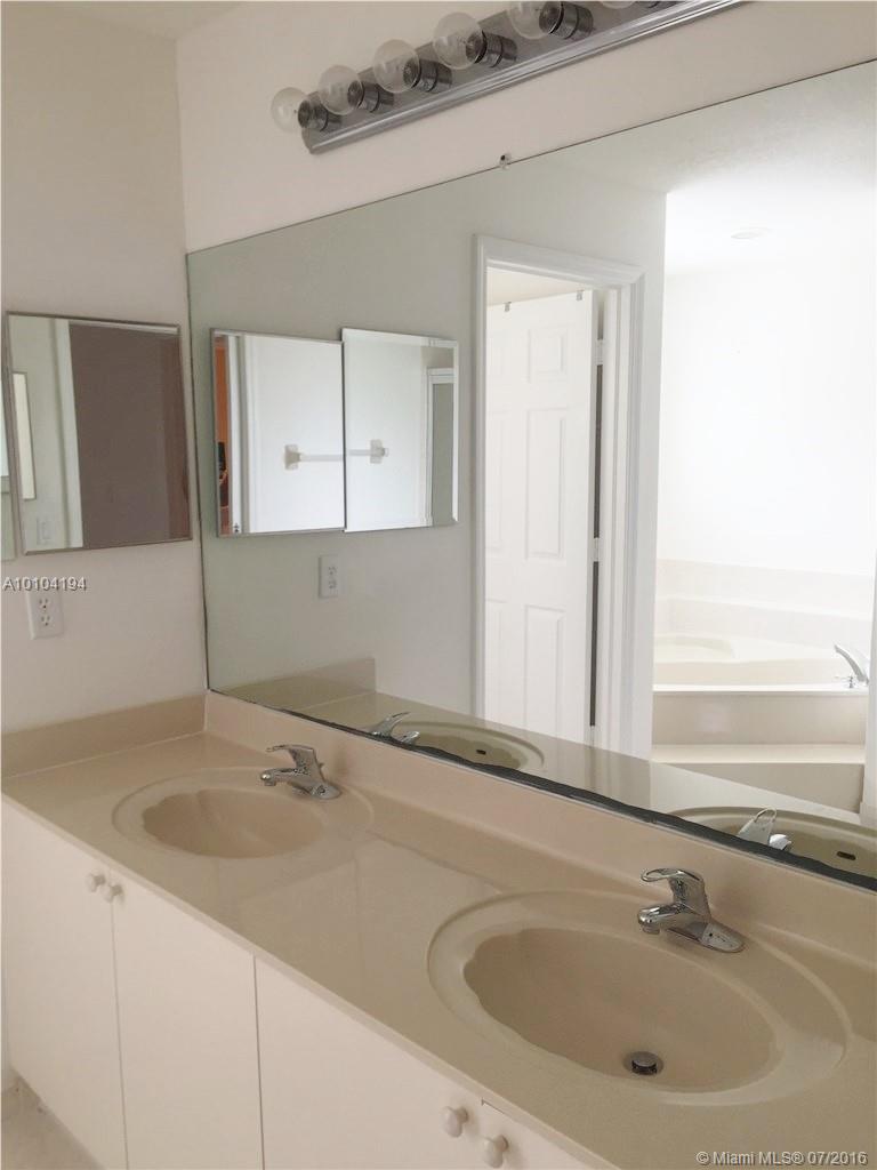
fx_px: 980
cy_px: 585
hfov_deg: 48.2
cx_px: 438
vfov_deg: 61.7
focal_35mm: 29
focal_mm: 4.15
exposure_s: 1/60
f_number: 2.2
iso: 40
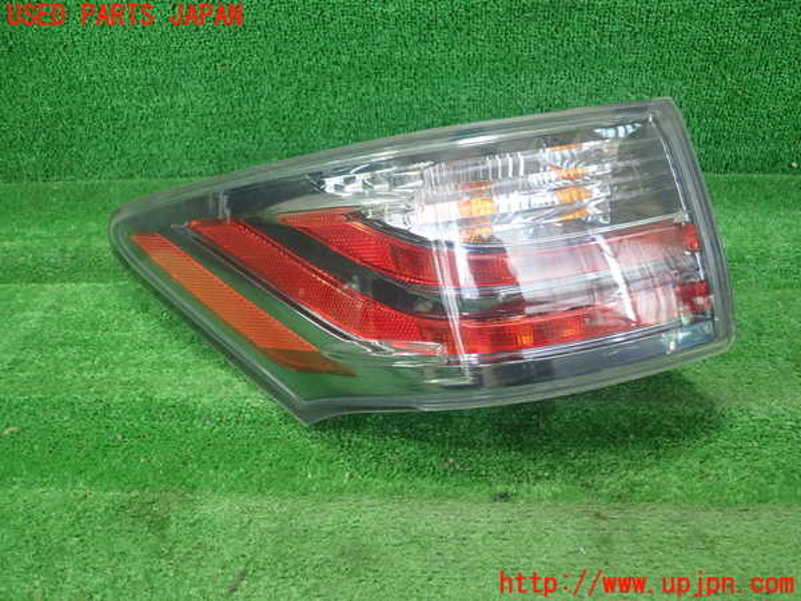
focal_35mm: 30
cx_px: 400
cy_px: 300
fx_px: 694
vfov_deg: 46.8
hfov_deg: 60.0
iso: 320
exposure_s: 1/125
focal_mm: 5.5
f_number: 2.3
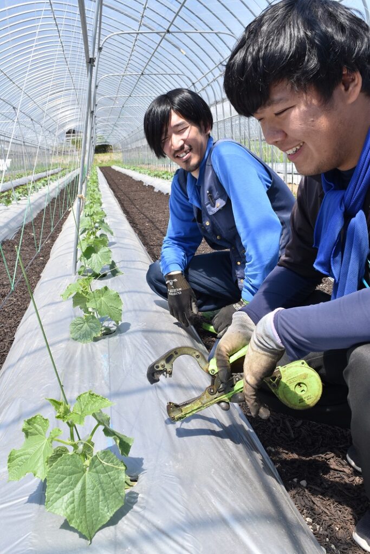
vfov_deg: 57.2
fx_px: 509
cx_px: 185
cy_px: 277
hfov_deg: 40.0
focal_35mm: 33
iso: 250
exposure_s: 1/320
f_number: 10
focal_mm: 22
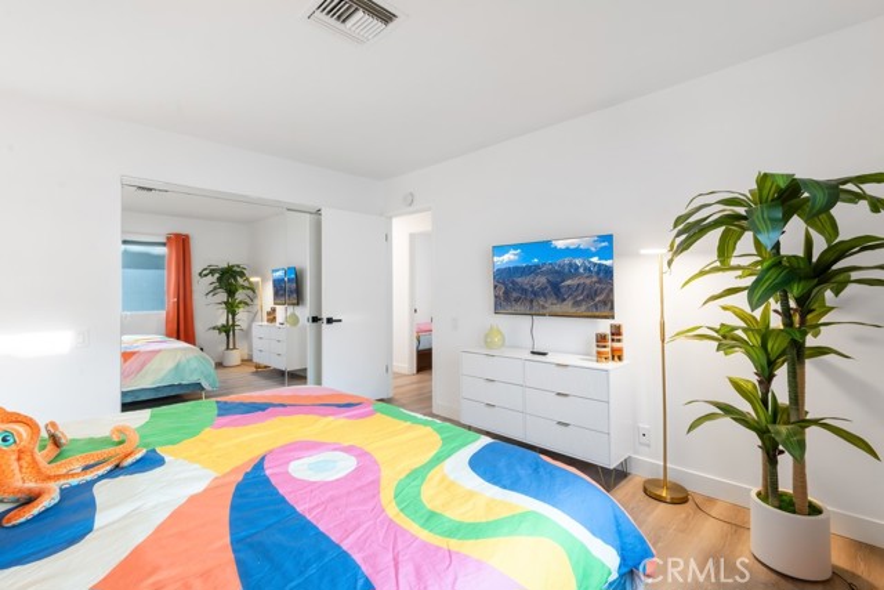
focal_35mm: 16
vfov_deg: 73.8
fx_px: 393
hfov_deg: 96.7
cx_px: 442
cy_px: 295
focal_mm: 16
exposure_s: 1/10
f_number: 8
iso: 64
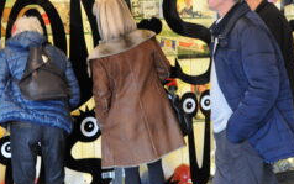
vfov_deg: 16.9
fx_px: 617
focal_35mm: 77
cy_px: 49
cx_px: 135
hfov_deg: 26.8
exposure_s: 1/50
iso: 1600
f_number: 4
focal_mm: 30
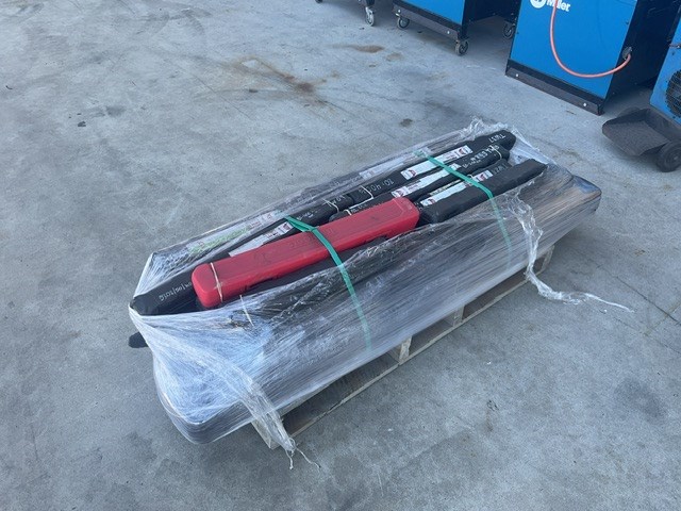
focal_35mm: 29
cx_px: 340
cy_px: 256
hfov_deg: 61.7
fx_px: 571
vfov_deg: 48.2
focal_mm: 3
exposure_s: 1/142
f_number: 1.8
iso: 16
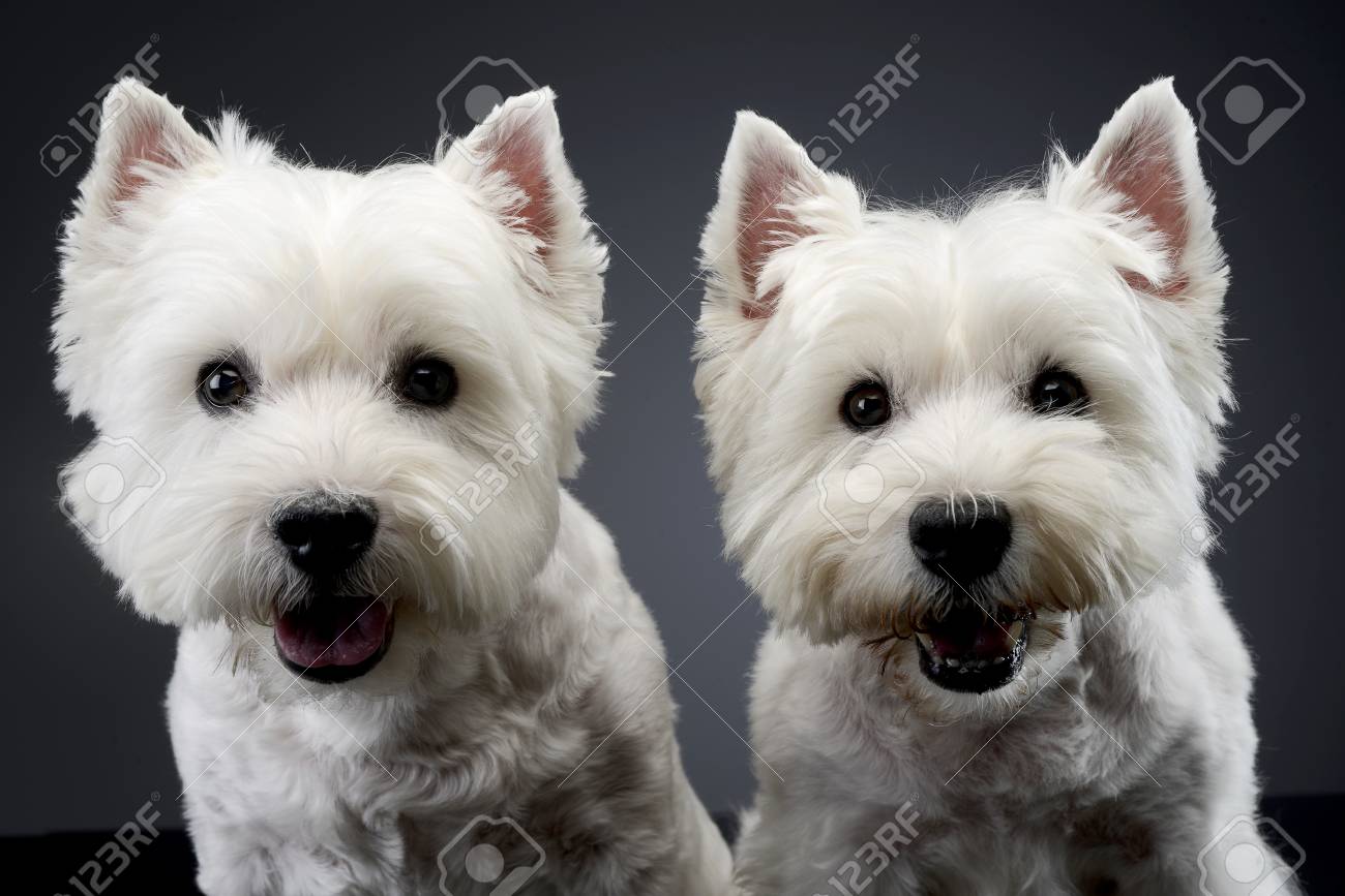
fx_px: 2615
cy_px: 448
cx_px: 672
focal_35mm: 70
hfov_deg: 28.8
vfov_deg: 19.5
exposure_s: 1/80
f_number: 20
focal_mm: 70
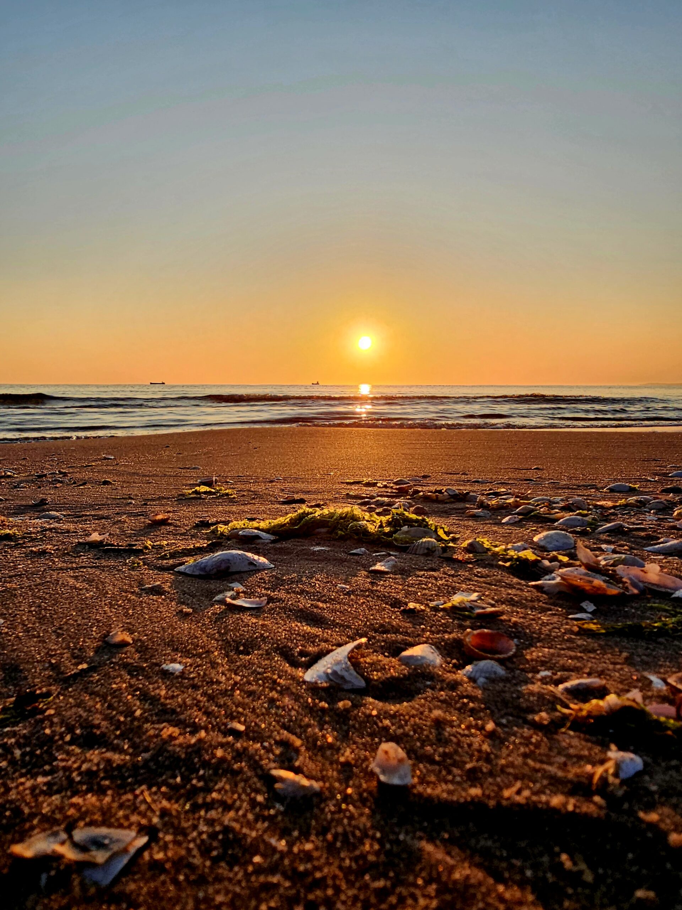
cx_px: 341
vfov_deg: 106.2
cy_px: 455
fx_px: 341
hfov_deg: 89.9
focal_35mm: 13
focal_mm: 2.2
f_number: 2.2
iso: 50
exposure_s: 1/1667
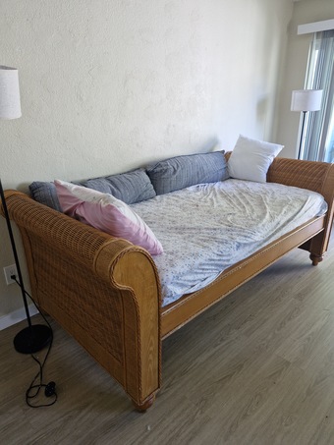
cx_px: 167
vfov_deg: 73.9
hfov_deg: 58.9
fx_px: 296
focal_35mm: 23
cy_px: 222
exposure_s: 1/100
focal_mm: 5.54
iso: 50
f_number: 1.8
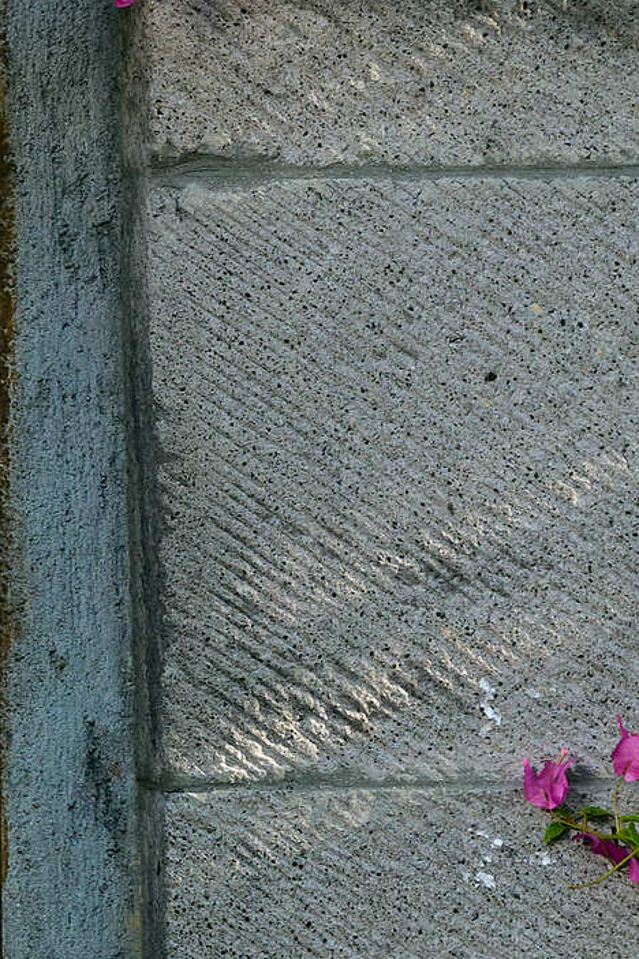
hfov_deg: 4.1
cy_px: 374
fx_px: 8768
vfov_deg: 6.3
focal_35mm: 329
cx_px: -799
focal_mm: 56
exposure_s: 1/160
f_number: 7.1
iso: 160
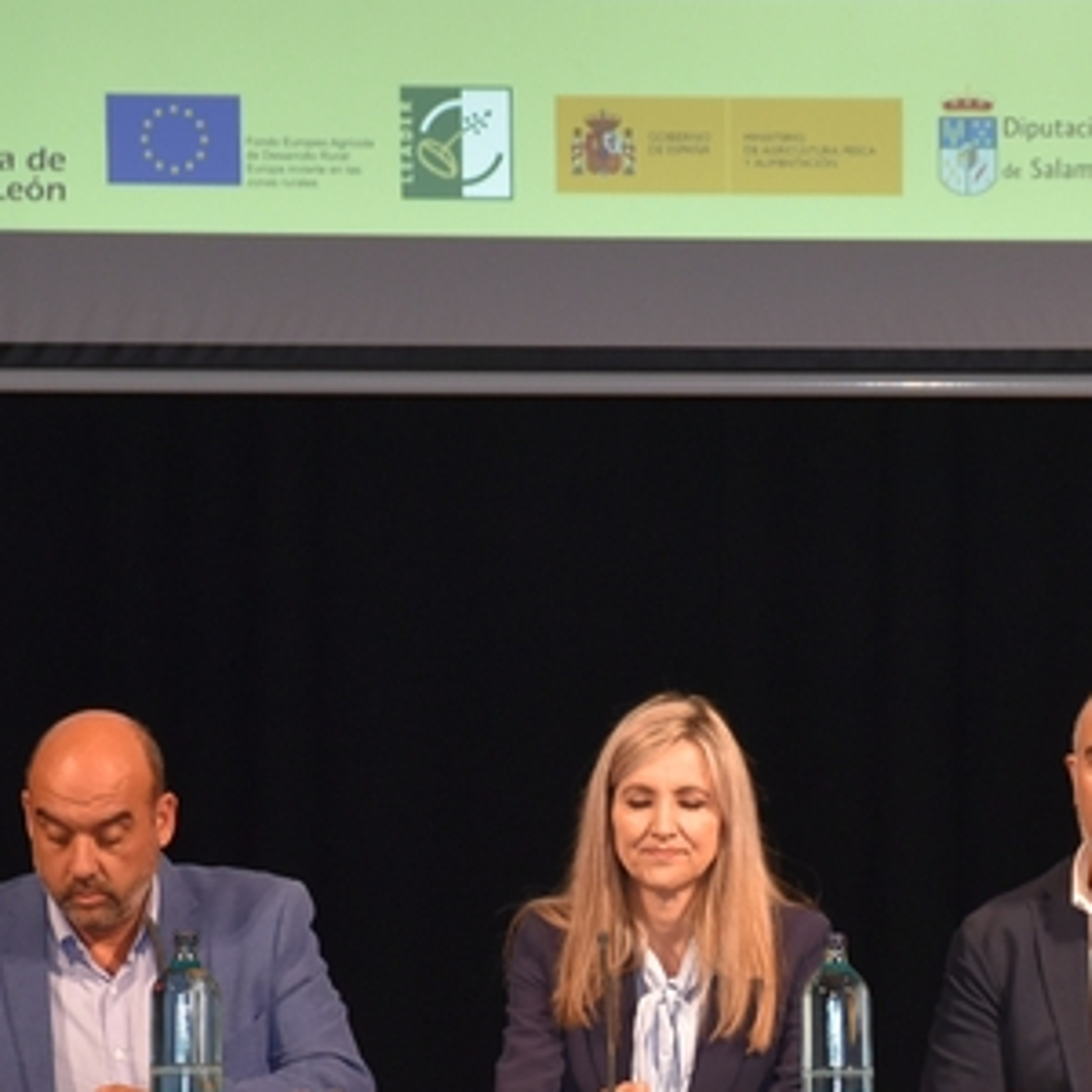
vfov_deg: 5.7
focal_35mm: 306
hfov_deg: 5.7
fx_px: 10921
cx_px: 972
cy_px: 761
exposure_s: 1/80
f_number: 5.3
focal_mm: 80
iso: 800
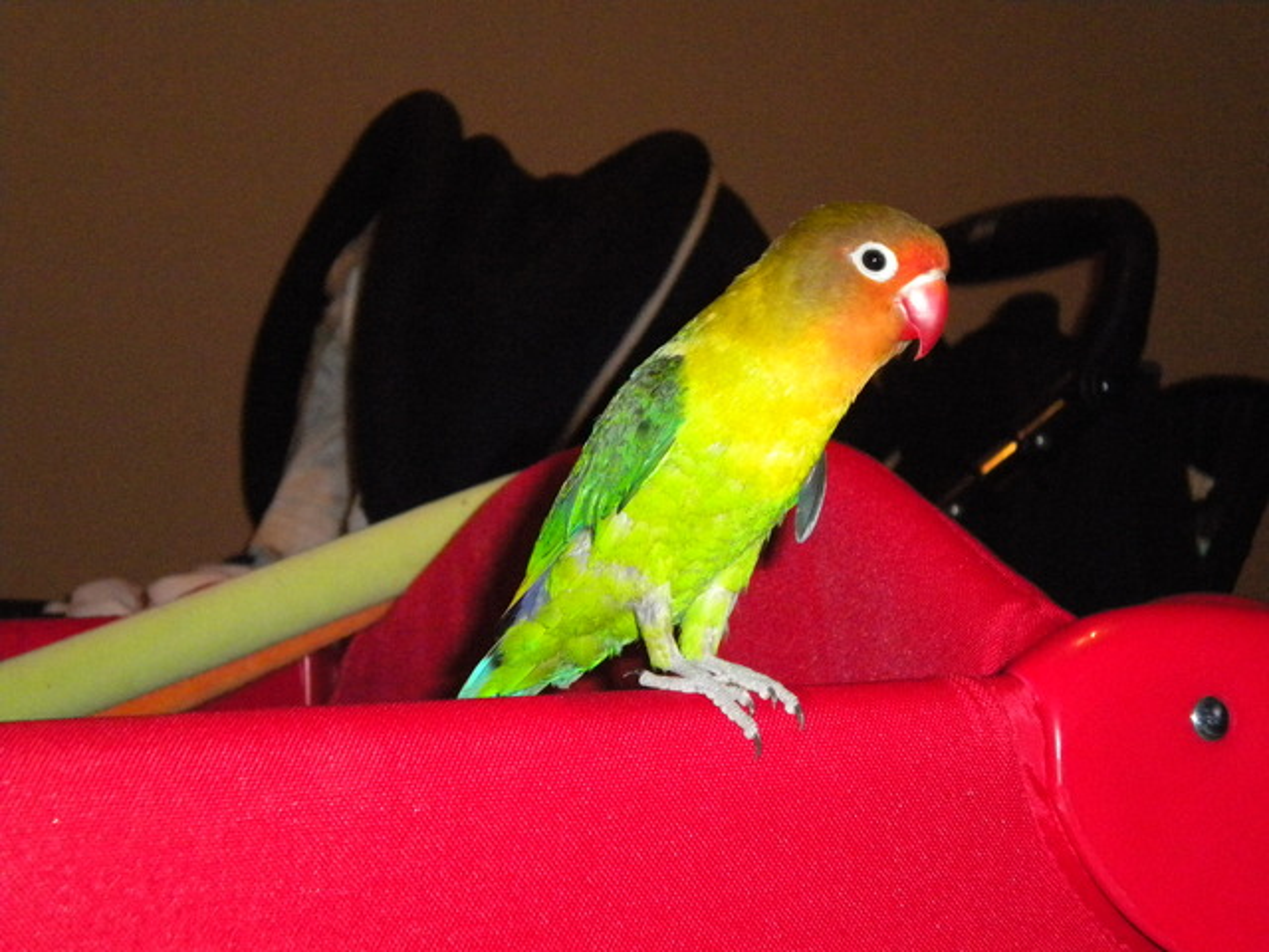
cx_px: 634
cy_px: 476
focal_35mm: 79
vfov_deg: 18.7
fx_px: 2896
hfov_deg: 24.7
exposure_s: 1/60
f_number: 5.1
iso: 800
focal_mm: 14.3
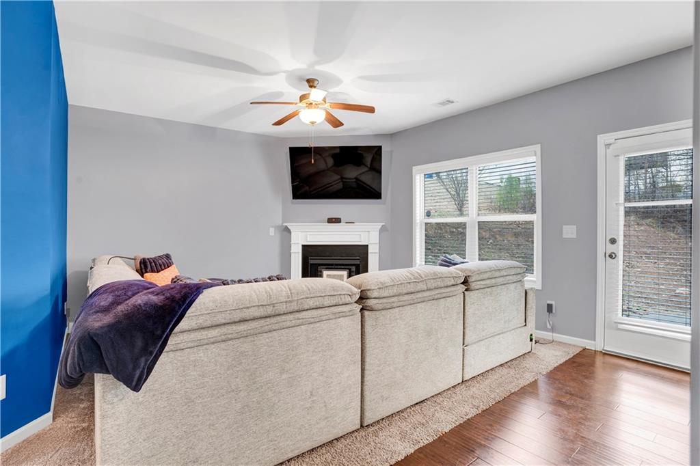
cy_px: 233
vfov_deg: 70.4
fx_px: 330
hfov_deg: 93.3
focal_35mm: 17
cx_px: 350
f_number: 8
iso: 200
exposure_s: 2
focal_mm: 17
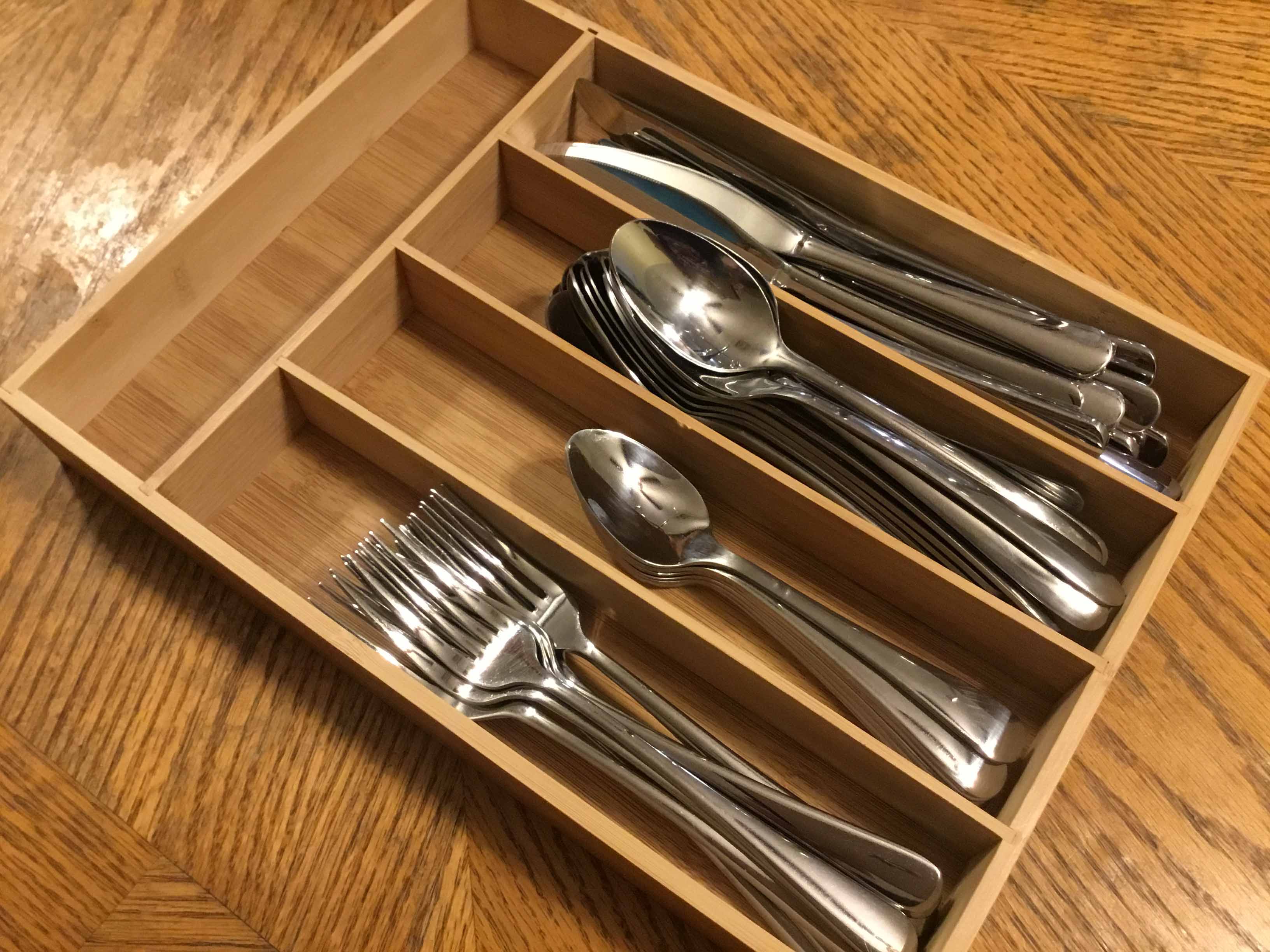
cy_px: 476
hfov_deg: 58.4
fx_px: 1137
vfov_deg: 45.4
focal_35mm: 31
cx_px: 635
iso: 200
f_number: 2.4
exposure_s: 1/15
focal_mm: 3.3
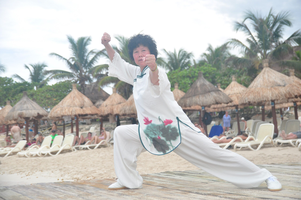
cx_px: 150
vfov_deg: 28.0
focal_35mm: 48
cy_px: 100
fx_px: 401
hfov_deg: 41.2
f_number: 3.5
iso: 400
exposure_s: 1/4000
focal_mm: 32
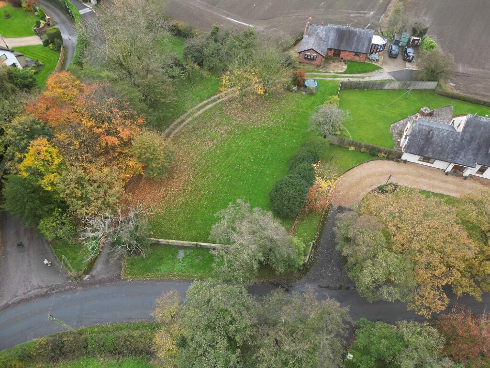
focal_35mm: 24
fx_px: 340
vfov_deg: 56.8
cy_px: 184
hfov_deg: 71.6
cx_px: 245
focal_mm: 6.72
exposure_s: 1/120
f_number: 1.7
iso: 100
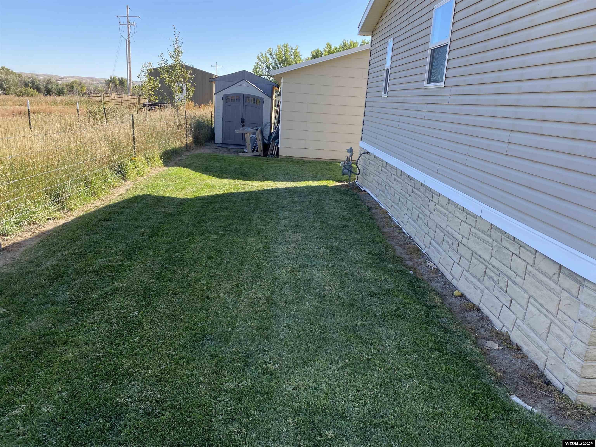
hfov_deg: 67.3
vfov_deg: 53.1
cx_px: 298
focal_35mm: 26
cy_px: 224
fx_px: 448
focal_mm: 4.25
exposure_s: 1/588
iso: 32
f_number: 1.8
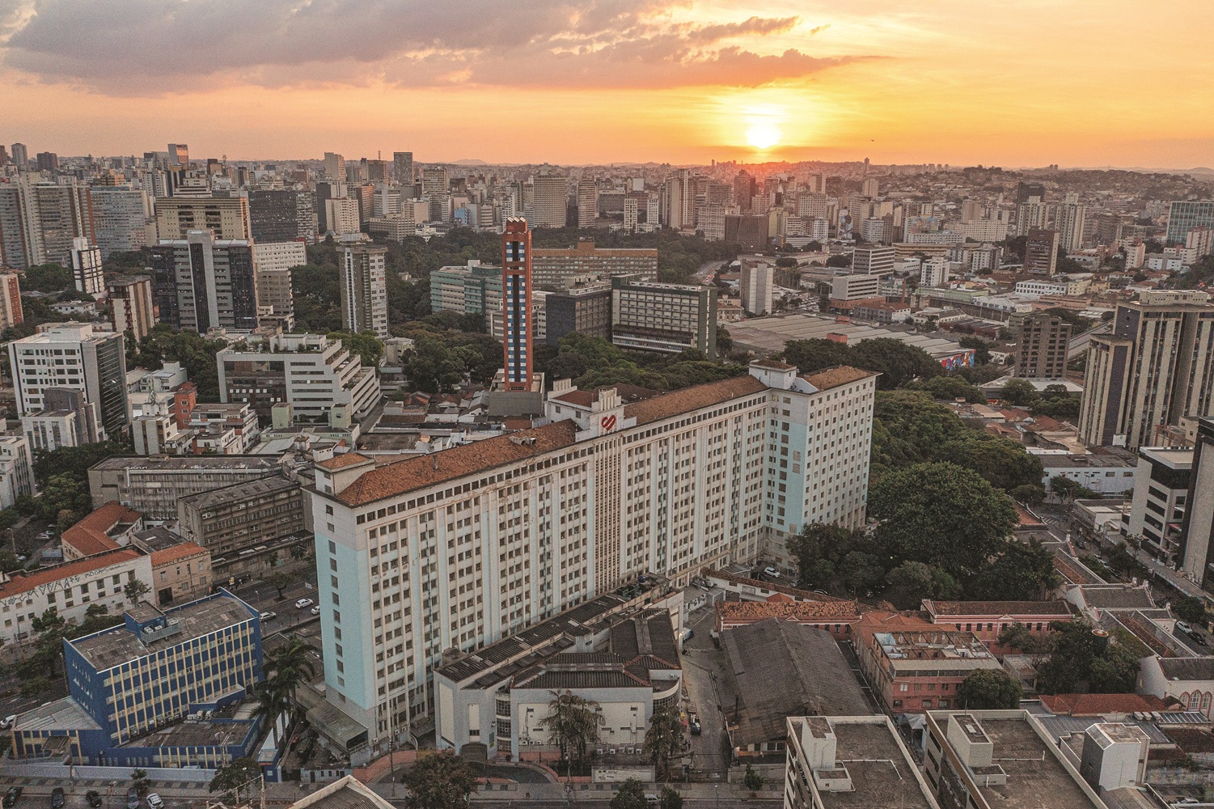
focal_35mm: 28
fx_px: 944
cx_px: 607
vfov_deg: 46.4
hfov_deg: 65.5
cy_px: 404
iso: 400
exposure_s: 1/200
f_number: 5
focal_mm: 10.26
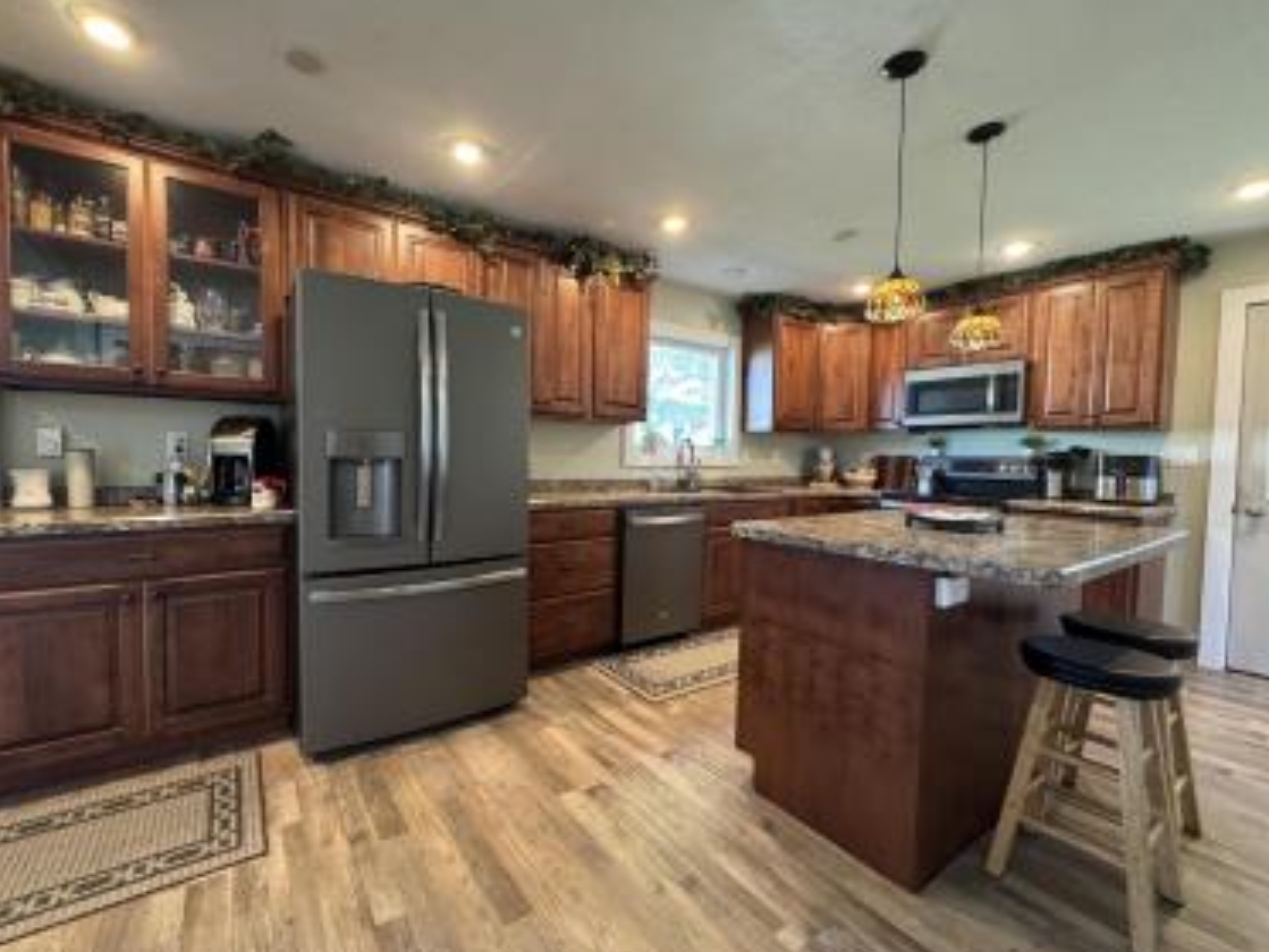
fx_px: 550
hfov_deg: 98.0
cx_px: 592
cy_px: 479
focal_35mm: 15
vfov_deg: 81.8
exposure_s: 1/60
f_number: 2.2
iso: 500
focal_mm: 2.22
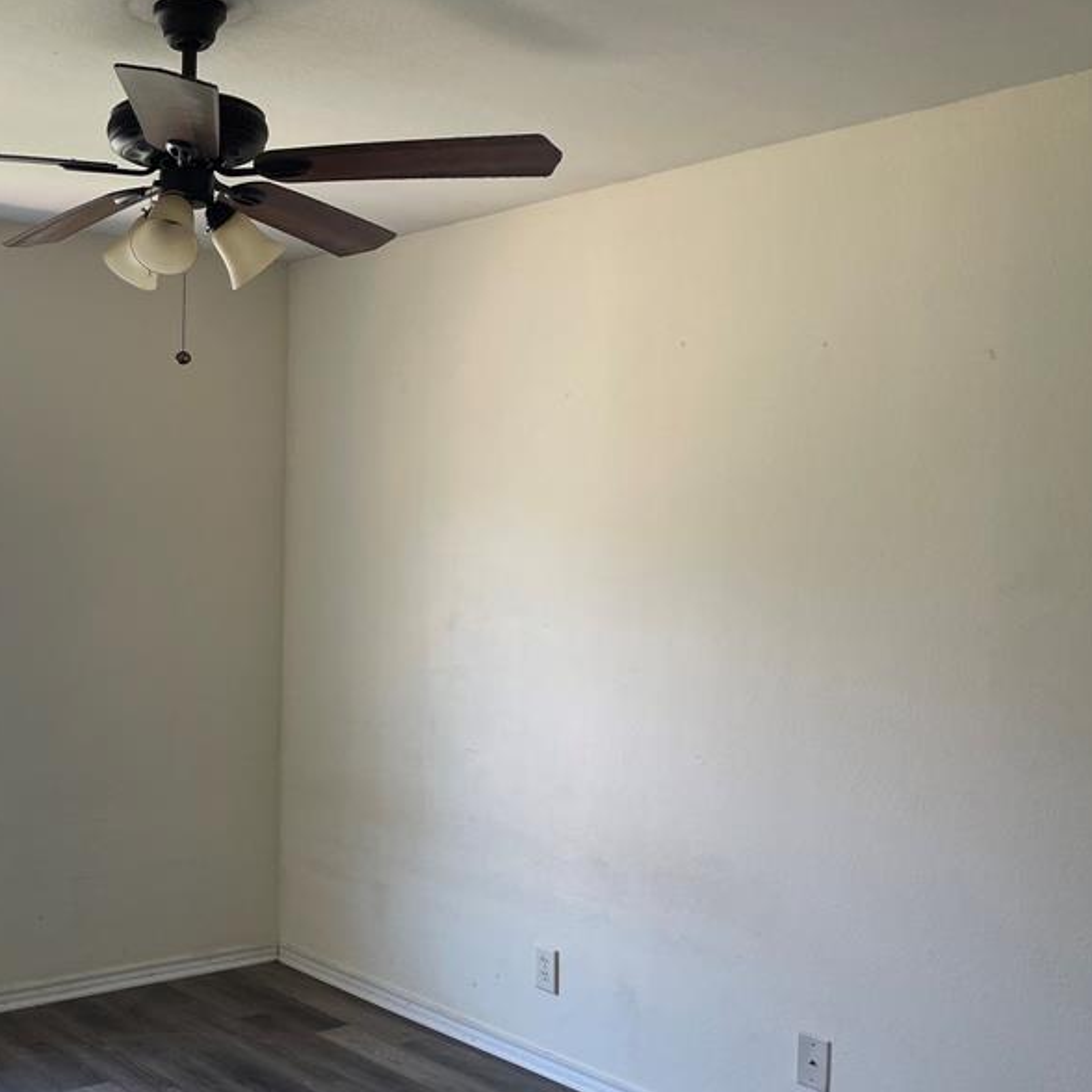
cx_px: 167
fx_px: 1428
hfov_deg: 39.6
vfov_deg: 41.8
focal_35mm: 40
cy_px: 617
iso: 100
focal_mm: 4.2
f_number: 1.6
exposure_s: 1/121
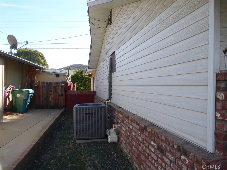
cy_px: 85
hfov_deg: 61.7
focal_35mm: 29
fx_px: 190
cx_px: 114
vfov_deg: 48.2
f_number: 3.5
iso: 80
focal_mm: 5
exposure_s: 1/320
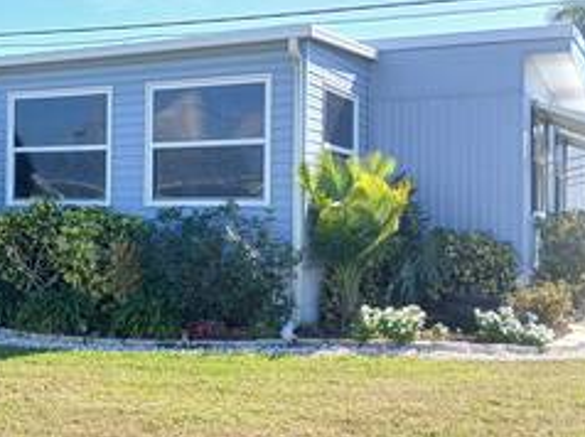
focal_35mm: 56
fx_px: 945
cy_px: 204
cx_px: 64
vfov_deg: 26.1
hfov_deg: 32.7
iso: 20
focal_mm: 3.98
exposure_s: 1/197
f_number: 1.8
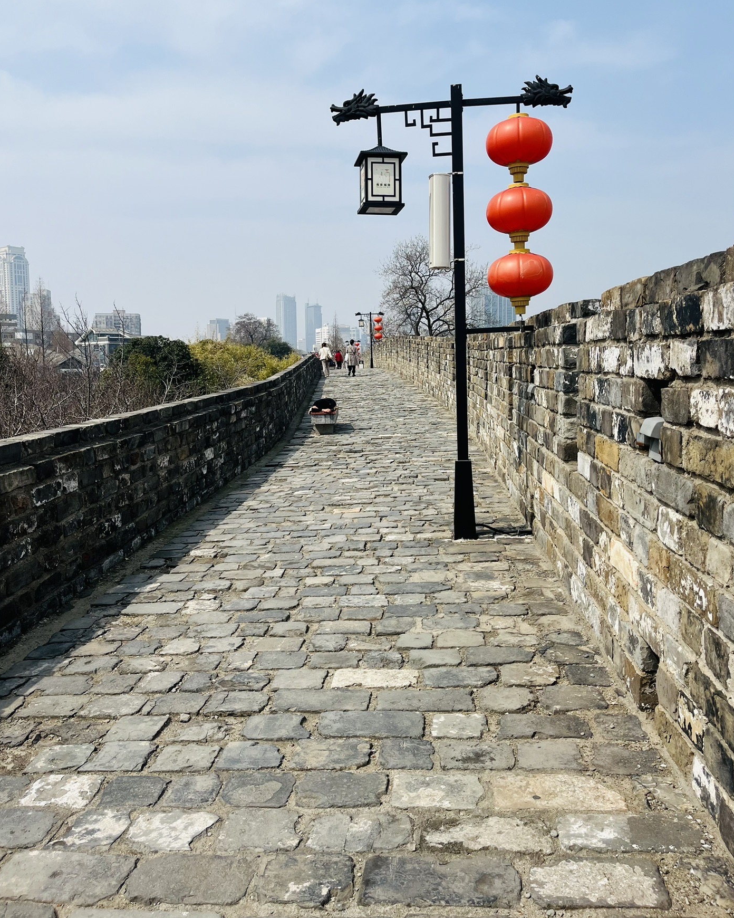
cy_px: 420
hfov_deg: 51.5
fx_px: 760
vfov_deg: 62.1
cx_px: 361
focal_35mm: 28
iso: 50
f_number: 1.6
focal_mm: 5.1
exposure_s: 1/5076
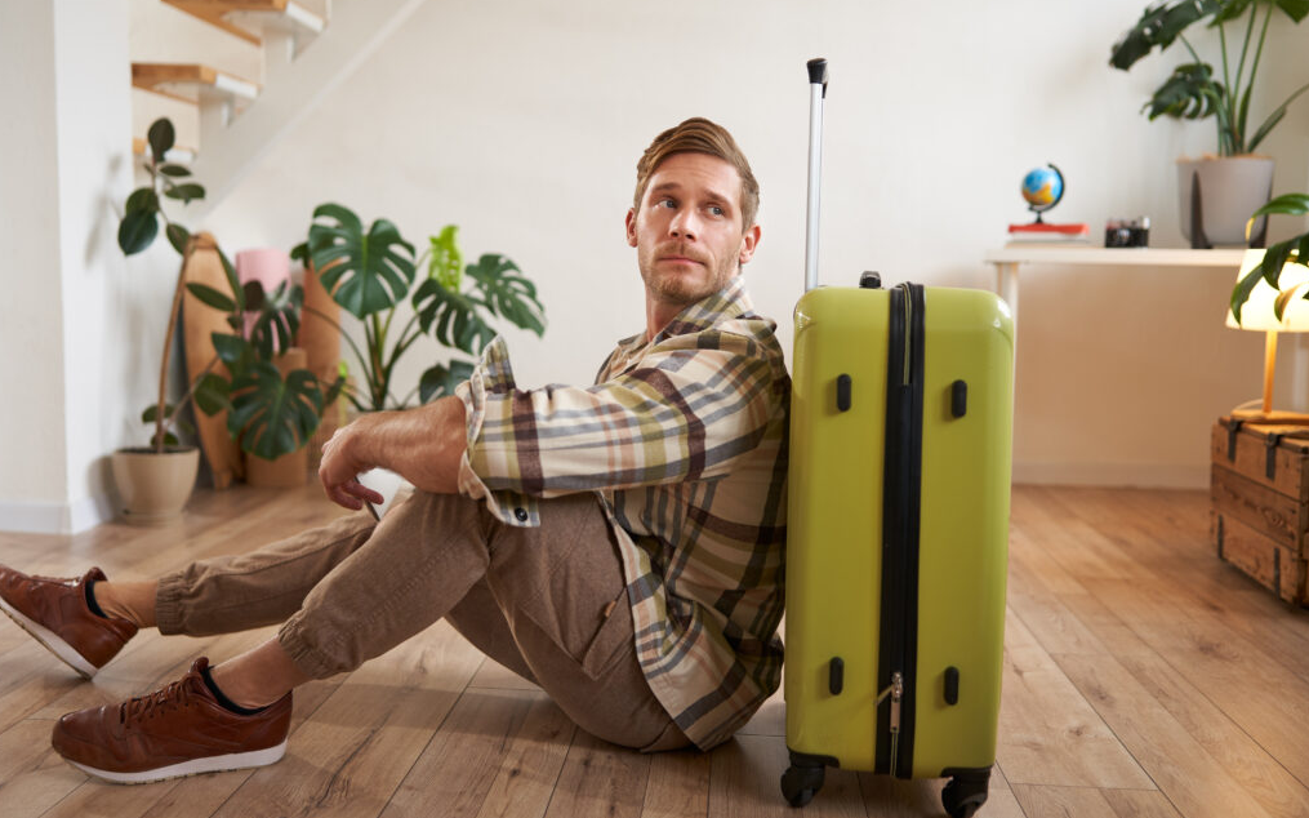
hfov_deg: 54.0
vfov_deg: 35.3
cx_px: 653
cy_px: 380
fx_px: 1284
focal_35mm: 36
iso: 200
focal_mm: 35
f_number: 2
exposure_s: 1/100
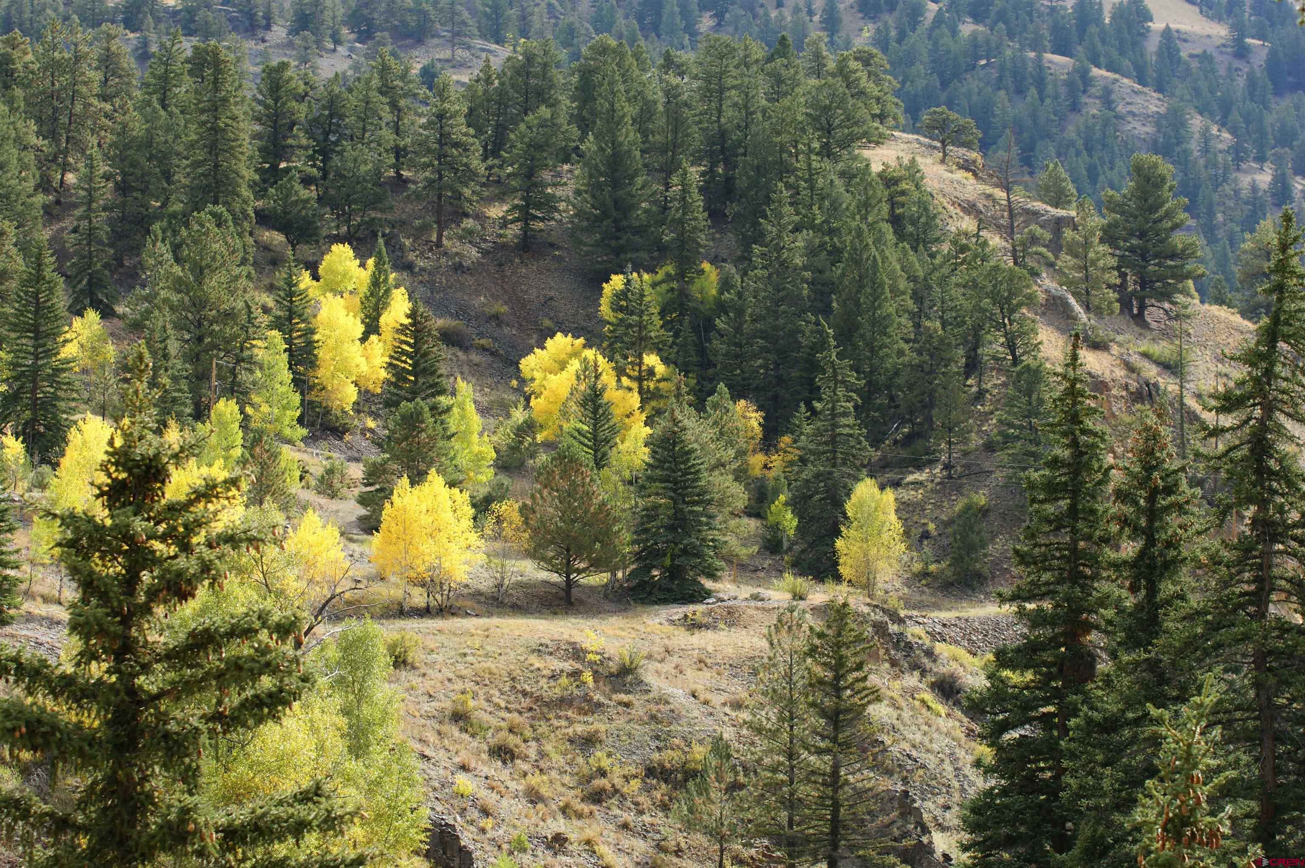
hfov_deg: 19.5
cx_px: 652
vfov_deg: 13.0
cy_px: 434
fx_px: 3804
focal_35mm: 105
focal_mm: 70
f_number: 4.5
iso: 100
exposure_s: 1/320
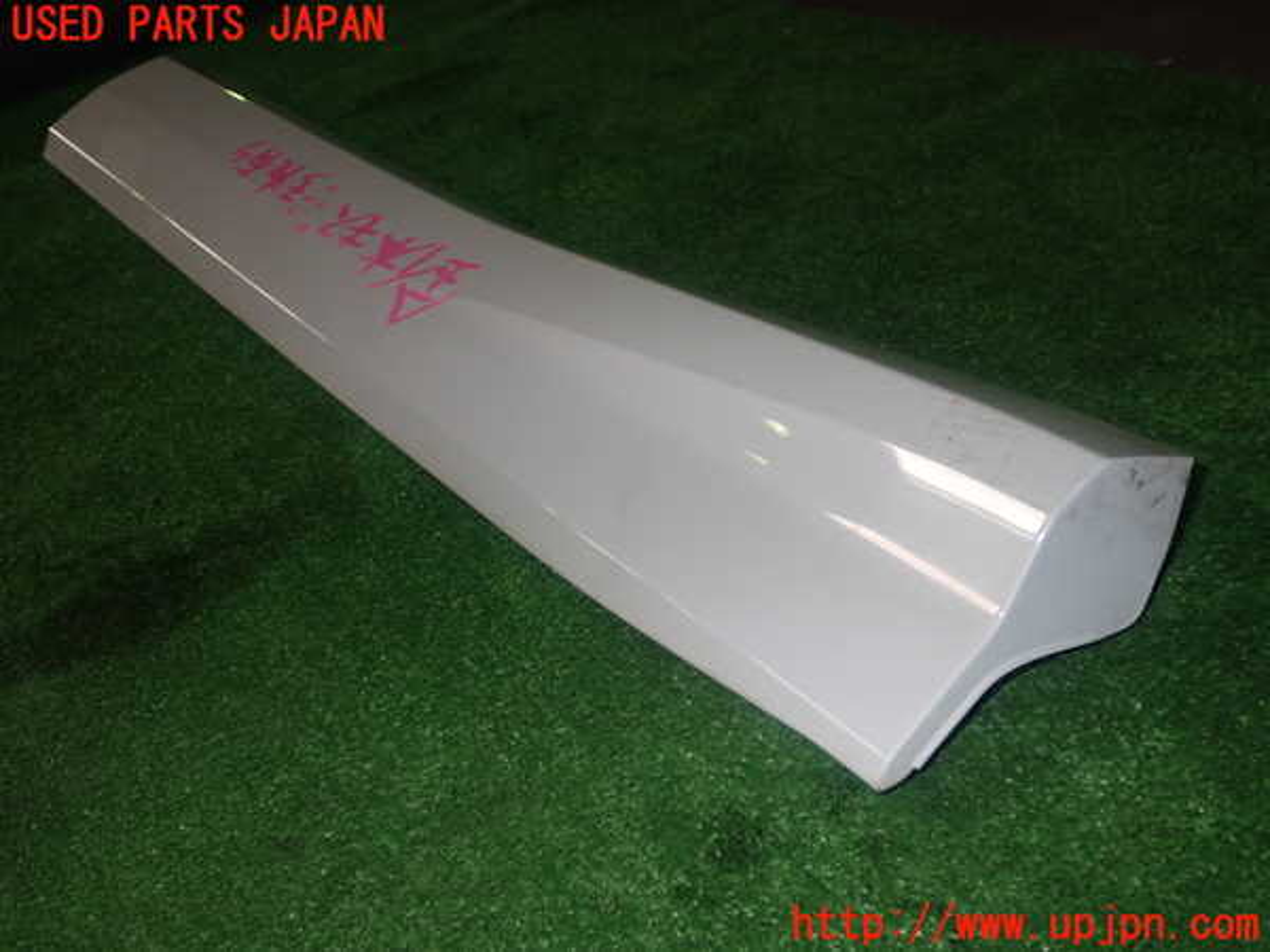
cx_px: 635
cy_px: 476
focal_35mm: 36
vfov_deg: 39.7
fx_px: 1321
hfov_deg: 51.4
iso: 250
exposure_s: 1/40
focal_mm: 6.37
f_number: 7.1
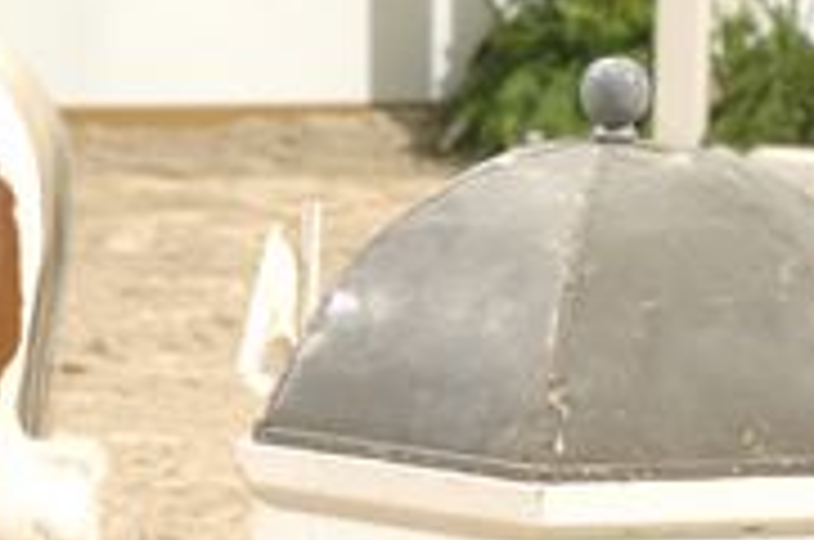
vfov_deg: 1.6
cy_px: 286
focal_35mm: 847
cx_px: -130
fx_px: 19118
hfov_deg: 2.4
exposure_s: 1/250
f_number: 4.5
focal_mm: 160
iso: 320
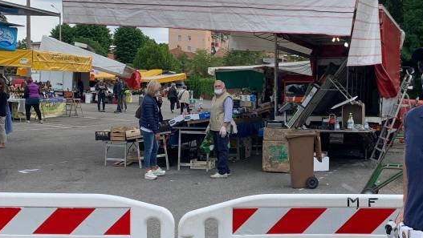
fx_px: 617
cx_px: 300
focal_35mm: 55
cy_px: 143
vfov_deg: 21.8
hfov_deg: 37.2
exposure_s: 1/1163
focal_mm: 4.25
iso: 25
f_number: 1.8
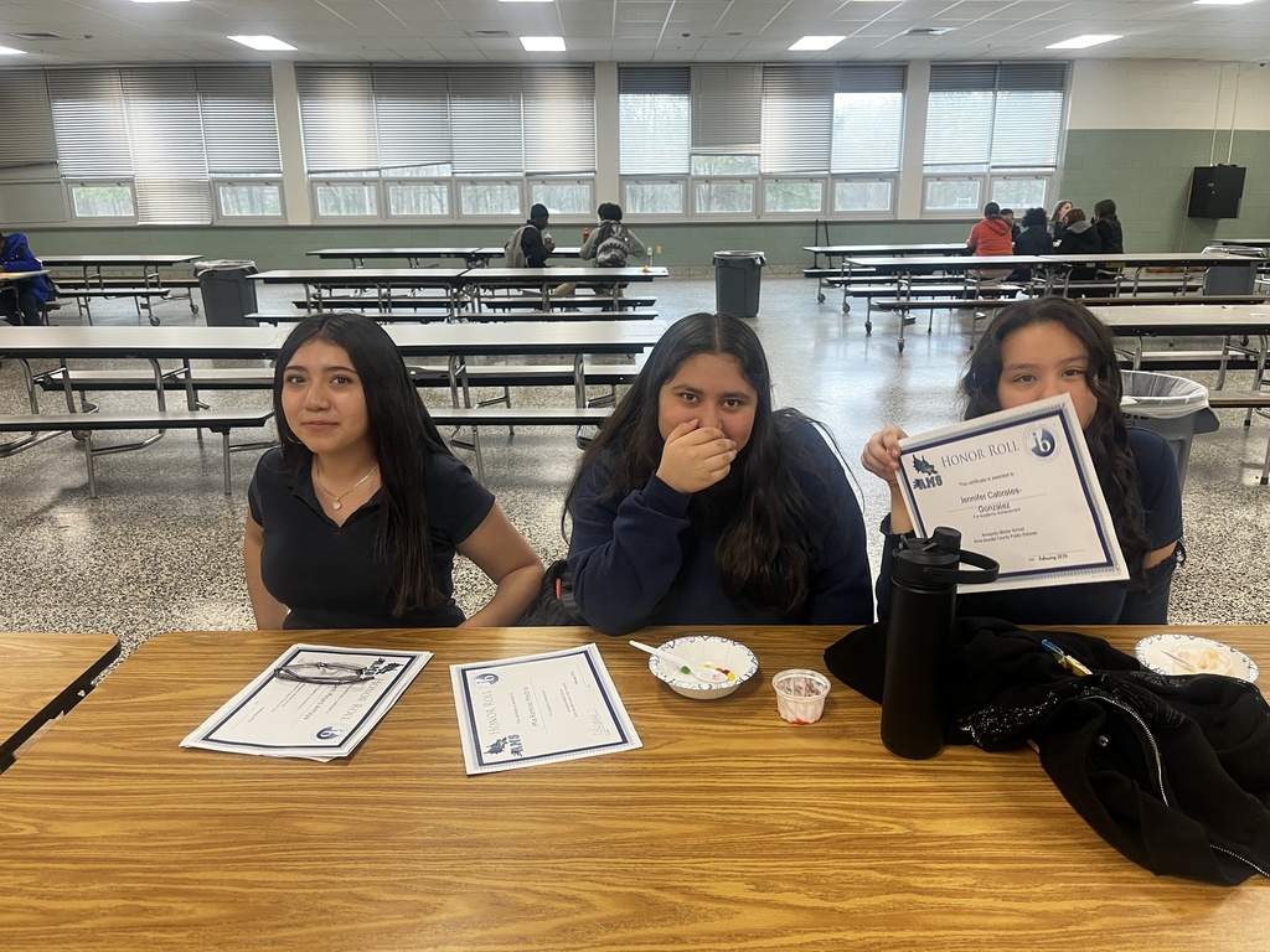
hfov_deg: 67.3
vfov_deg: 53.1
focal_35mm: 26
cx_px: 635
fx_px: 954
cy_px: 476
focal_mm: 5.1
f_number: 1.6
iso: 100
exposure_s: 1/60
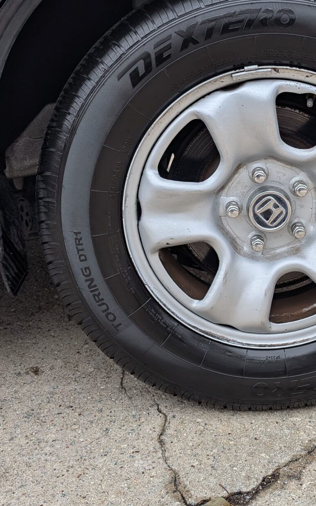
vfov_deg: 38.1
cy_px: 206
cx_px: 270
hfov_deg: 23.9
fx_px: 731
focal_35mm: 53
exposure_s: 1/65.1
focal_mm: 6.9
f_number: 1.68
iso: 35
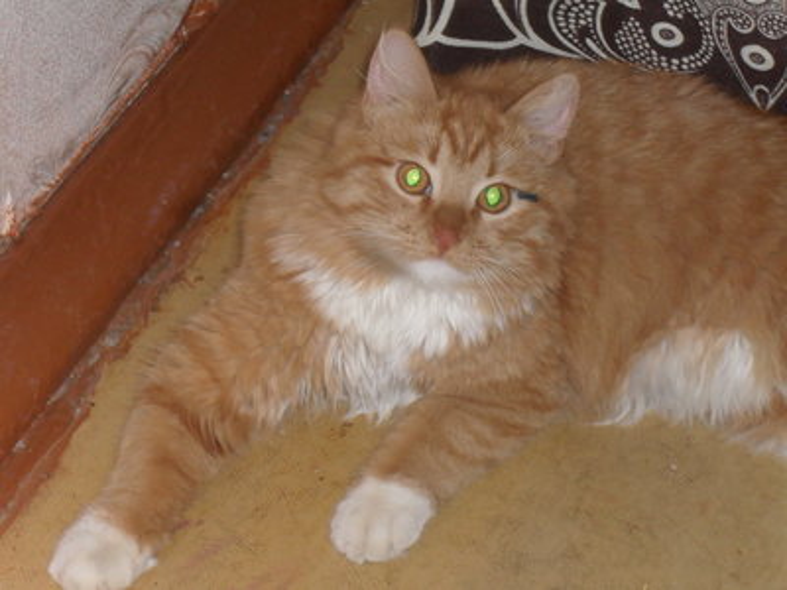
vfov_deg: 13.0
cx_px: 394
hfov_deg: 17.3
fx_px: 2592
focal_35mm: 114
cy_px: 295
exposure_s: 1/60
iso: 200
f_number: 5.2
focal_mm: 18.9
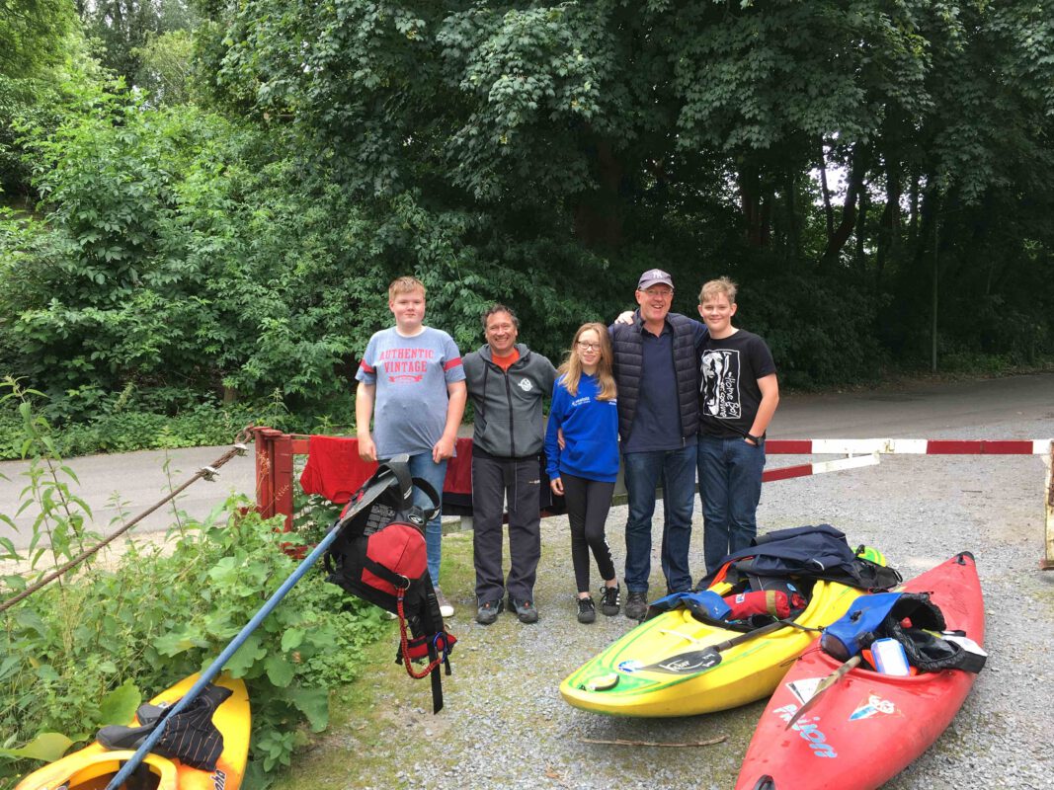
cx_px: 527
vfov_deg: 48.2
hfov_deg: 61.7
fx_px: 883
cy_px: 395
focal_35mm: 29
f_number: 2.2
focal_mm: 4.15
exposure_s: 1/129
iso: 25
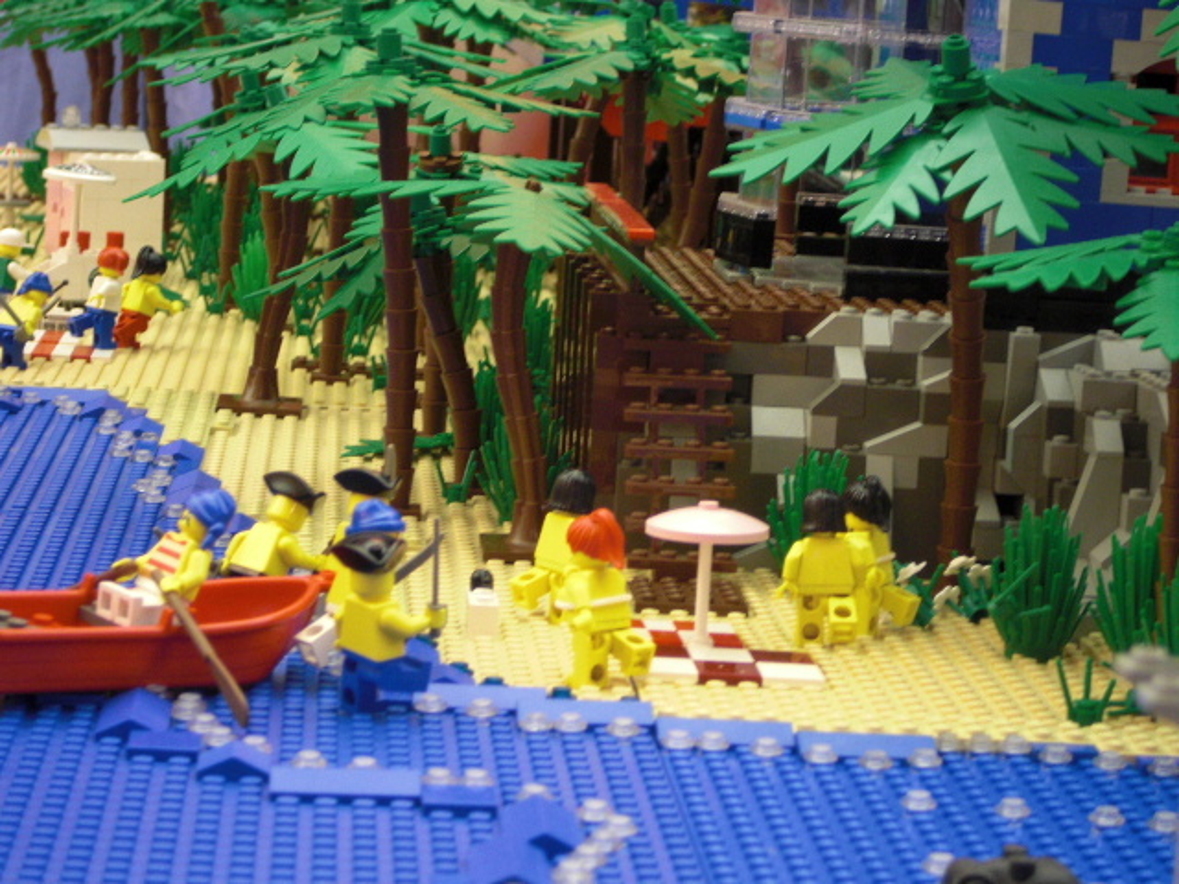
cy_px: 442
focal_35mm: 108
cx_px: 590
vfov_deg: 13.7
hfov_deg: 18.2
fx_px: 3678
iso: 200
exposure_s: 1/2
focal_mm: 18.9
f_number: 5.3
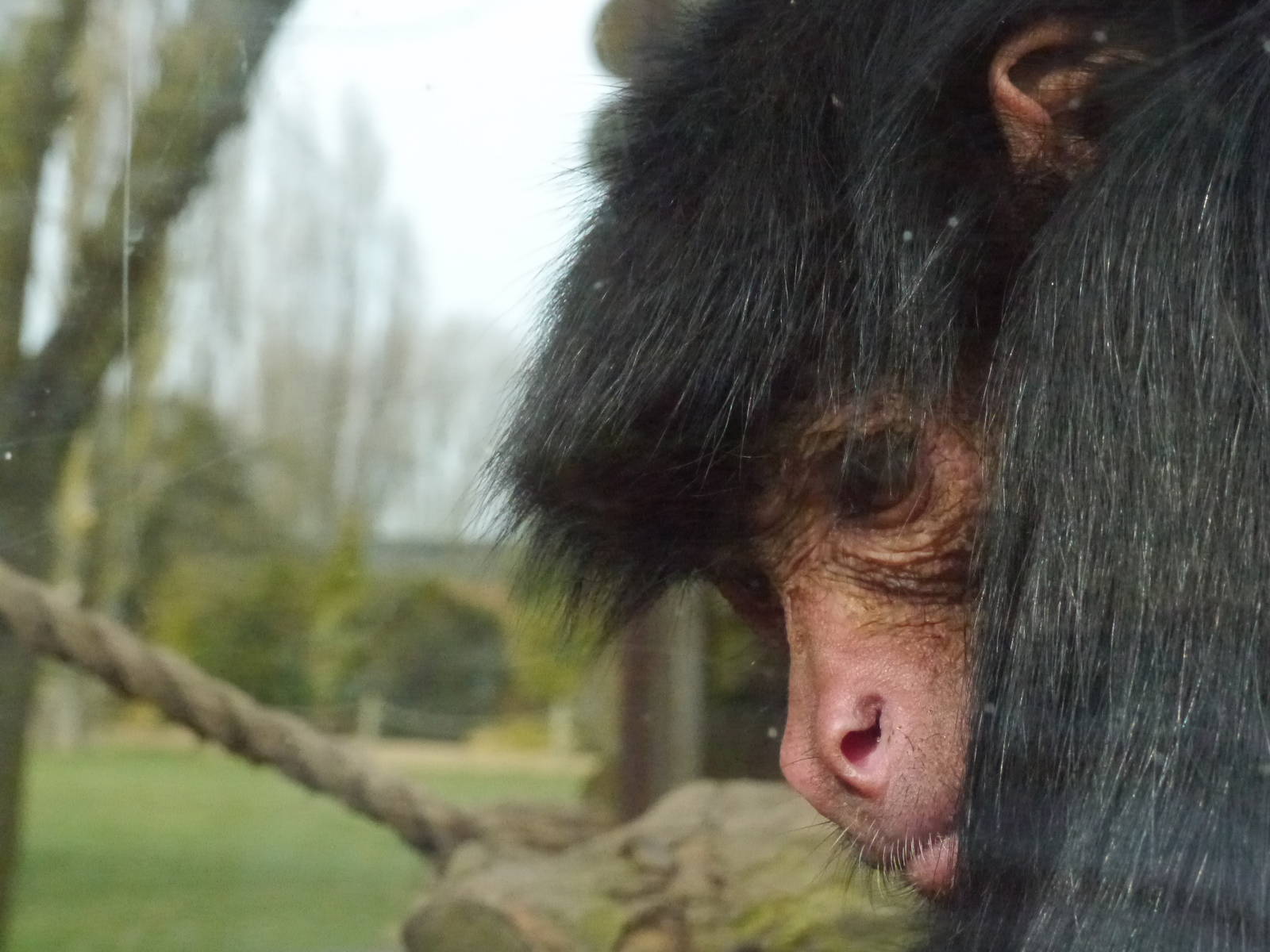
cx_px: 635
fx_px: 3082
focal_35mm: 84
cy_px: 476
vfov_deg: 17.6
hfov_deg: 23.3
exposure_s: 1/1000
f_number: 14
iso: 6400
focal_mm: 42
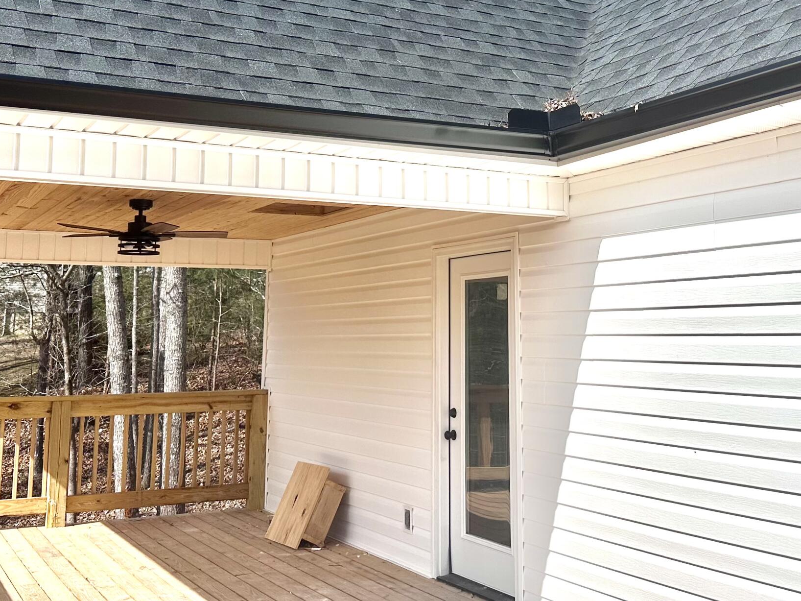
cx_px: 437
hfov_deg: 42.9
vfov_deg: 32.5
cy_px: 188
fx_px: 1018
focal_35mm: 44
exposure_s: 1/9709
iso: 80
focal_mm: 6.86
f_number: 1.78
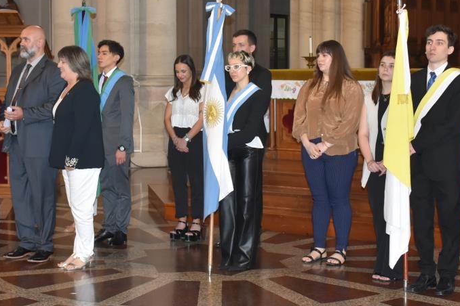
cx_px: 205
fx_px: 984
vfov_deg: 17.7
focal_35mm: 77
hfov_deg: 26.3
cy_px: 115
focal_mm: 34
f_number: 5.6
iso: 1250
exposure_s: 1/60
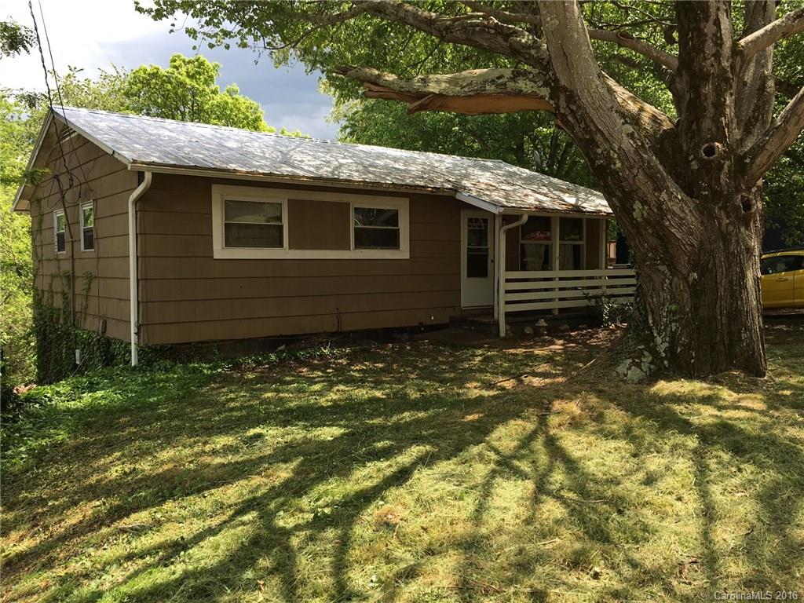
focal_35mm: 29
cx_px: 402
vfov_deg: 48.2
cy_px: 302
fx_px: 674
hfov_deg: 61.7
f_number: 2.2
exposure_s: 1/452
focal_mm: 4.15
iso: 25
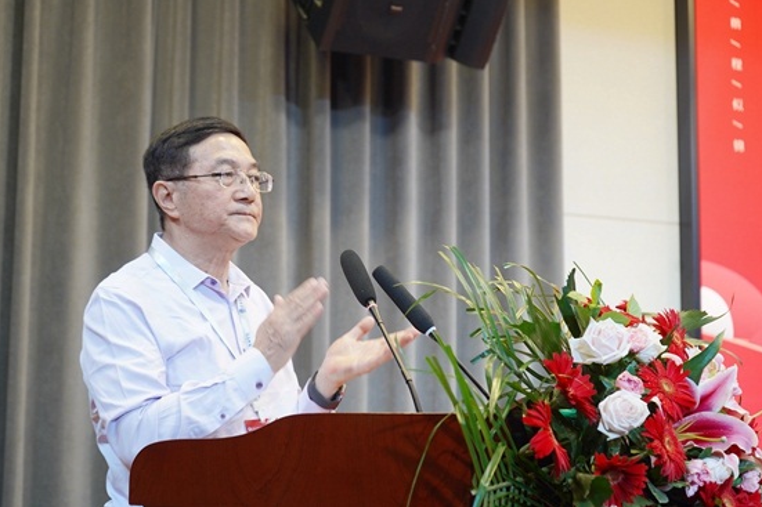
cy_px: 251
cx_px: 382
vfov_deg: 20.9
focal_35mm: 65
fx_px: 1375
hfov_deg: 31.0
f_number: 5.6
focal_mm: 64
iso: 800
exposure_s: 1/80
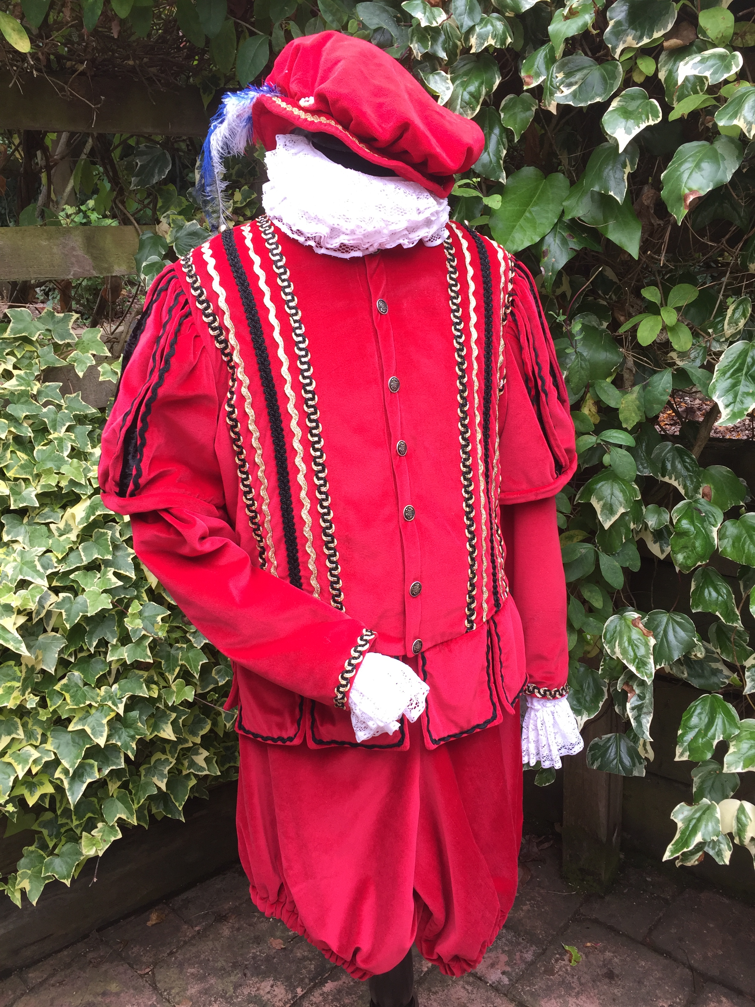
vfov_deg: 61.7
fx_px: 843
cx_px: 378
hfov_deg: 48.2
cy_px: 504
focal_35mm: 29
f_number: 2.2
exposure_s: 1/100
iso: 40
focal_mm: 4.15
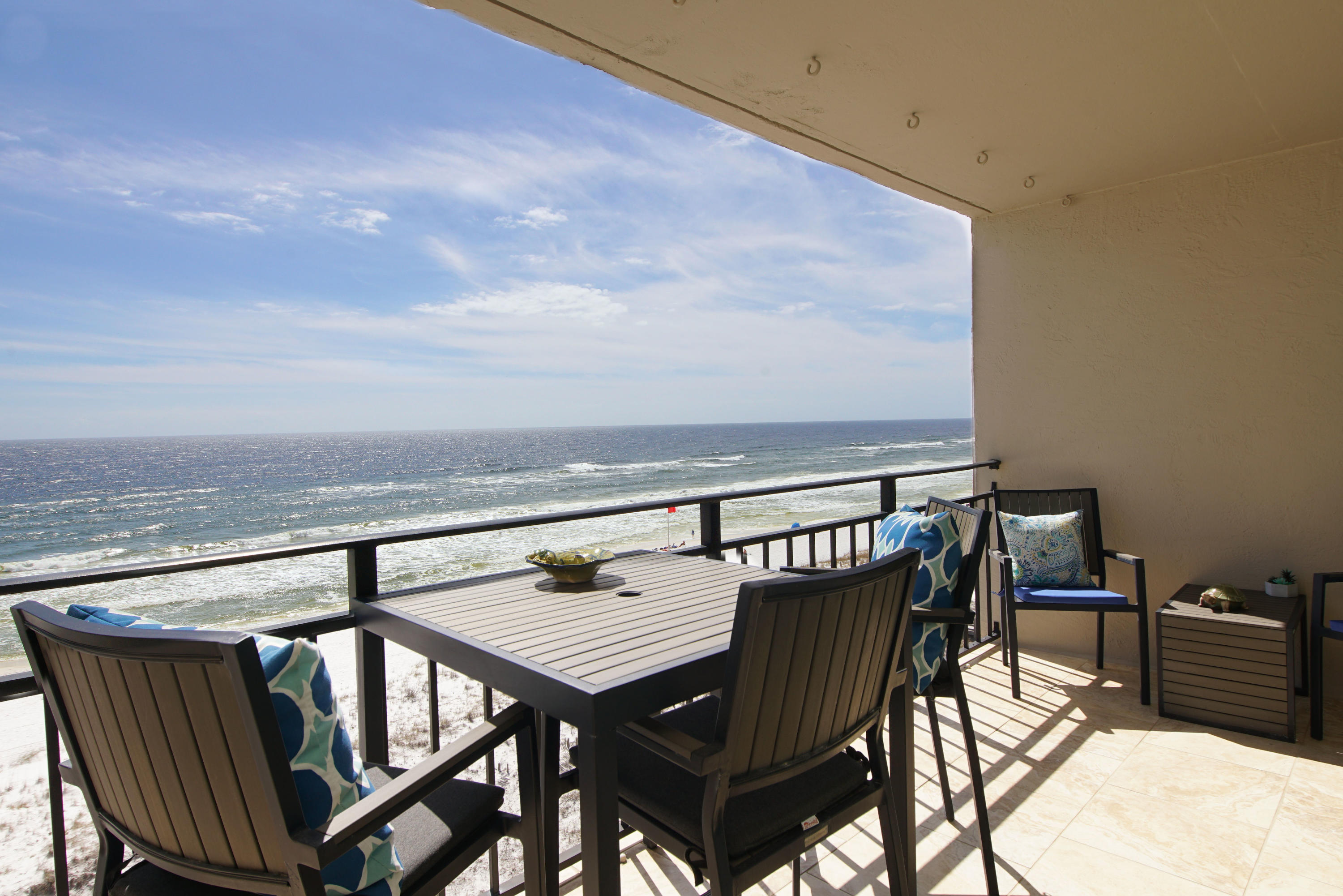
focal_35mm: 18
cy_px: 448
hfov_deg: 90.0
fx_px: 672
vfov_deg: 67.4
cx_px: 672
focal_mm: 12
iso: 100
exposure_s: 1/250
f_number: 8
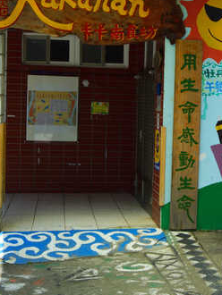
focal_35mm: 68
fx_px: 581
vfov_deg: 28.5
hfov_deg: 21.3
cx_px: 191
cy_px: 122
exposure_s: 1/1500
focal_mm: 26
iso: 100
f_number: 2.8
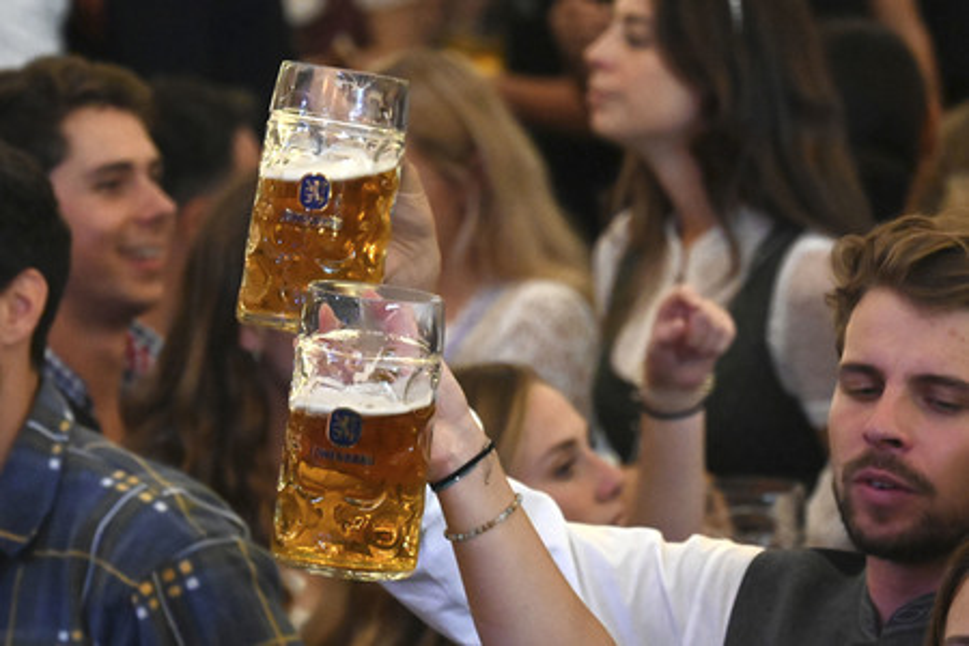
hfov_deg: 6.9
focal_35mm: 300
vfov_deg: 4.6
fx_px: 8074
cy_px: 323
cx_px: 484
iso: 16000
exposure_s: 1/320
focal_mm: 200
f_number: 6.3
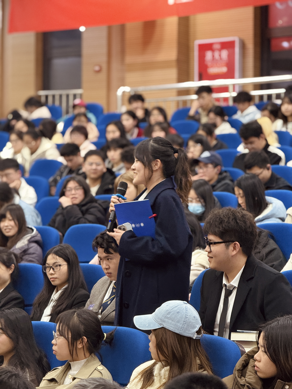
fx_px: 1350
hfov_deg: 12.3
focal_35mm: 120
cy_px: 194
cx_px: 146
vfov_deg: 16.4
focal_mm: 15.66
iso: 640
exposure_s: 1/33
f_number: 2.8
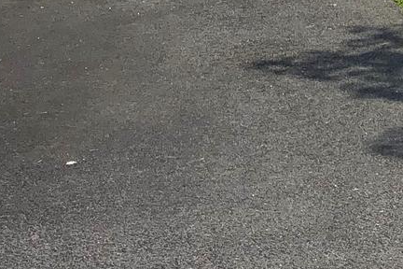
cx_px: 271
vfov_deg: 9.0
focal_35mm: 138
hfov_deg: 14.8
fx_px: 1545
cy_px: -382
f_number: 1.8
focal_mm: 3.99
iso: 25
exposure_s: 1/3205
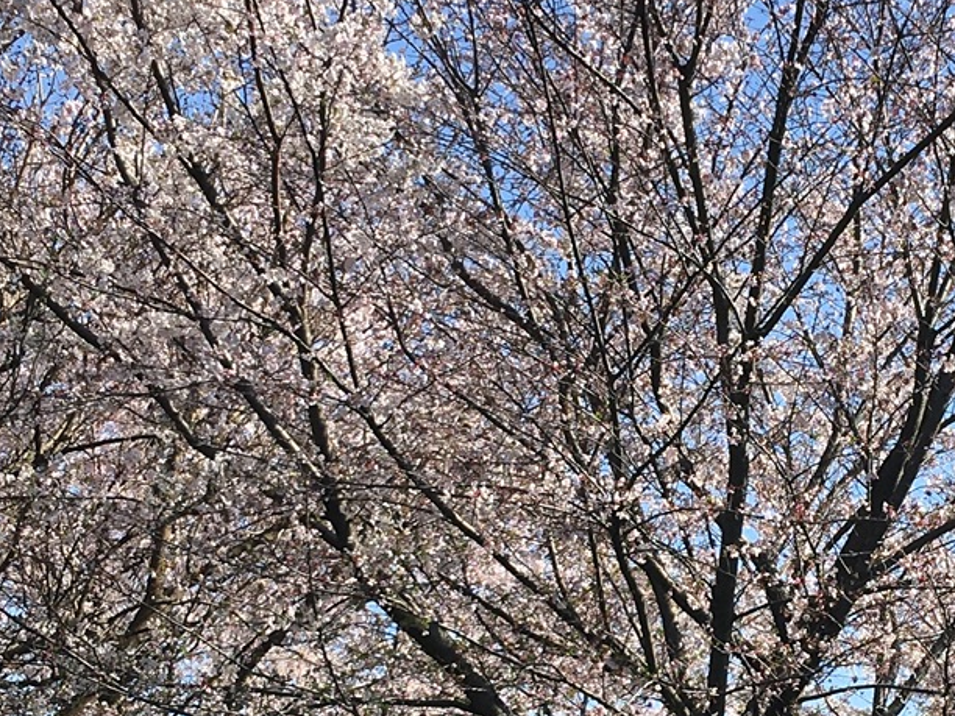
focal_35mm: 97
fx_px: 2676
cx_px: 740
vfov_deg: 15.2
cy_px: 505
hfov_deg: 20.1
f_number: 2.2
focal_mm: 4.15
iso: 25
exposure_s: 1/1054
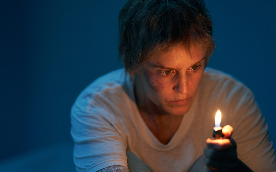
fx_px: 1038
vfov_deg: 9.5
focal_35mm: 138
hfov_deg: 15.1
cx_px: 138
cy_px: 88
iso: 3200
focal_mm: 135
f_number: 1.8
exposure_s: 1/100
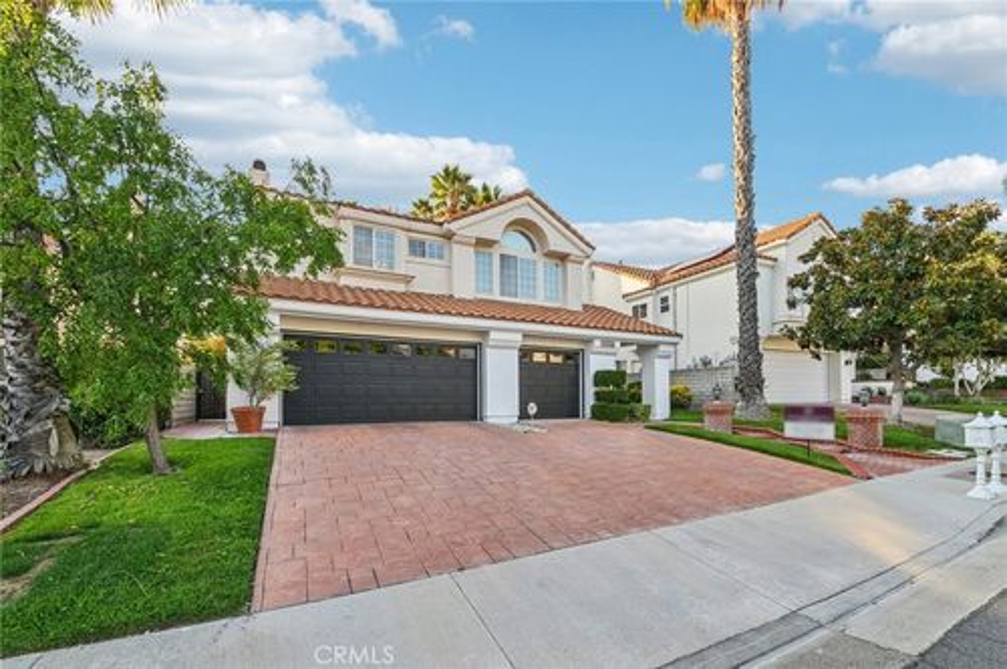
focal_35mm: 14
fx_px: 391
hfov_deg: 104.3
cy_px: 334
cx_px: 504
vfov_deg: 81.0
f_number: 20
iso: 250
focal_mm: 14
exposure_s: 1/13
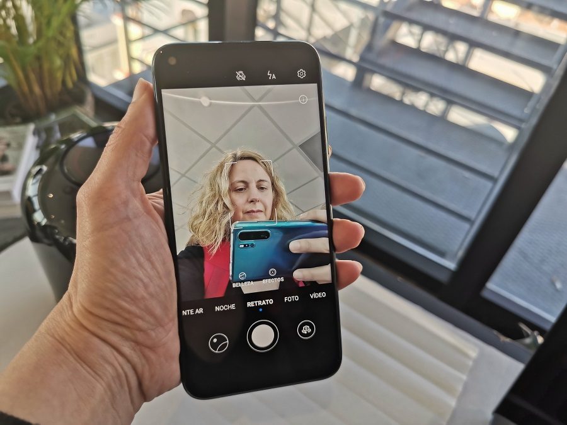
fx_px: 442
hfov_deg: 65.3
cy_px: 212
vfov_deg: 51.4
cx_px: 284
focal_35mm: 27
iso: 50
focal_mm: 5.56
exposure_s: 1/99.9
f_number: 1.6
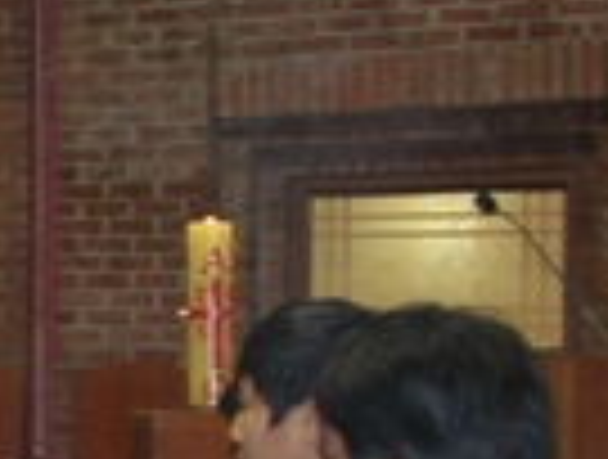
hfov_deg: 9.5
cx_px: -730
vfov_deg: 7.9
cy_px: 405
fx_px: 3328
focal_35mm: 189
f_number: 2.5
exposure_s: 1/40
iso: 100
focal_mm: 10.3
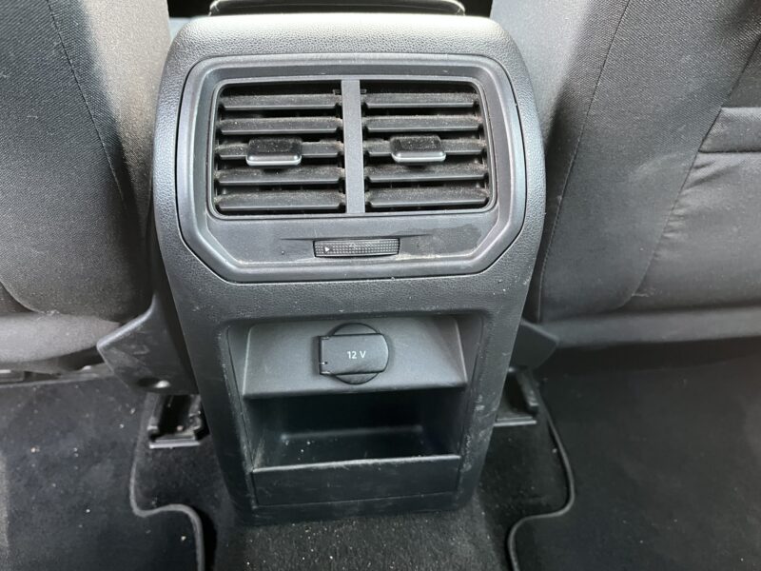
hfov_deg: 67.3
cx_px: 380
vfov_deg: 53.1
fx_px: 572
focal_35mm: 26
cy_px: 286
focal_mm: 5.1
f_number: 1.6
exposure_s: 1/35
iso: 640
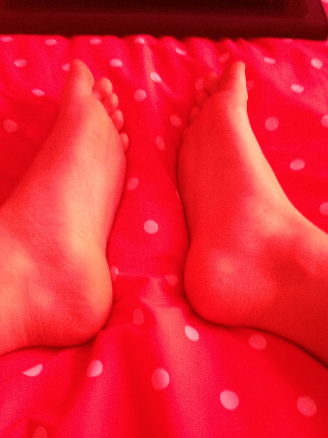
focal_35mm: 35
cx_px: 164
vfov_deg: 52.6
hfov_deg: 40.7
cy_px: 219
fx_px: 442
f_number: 2.4
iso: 160
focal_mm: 4.28
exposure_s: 1/20
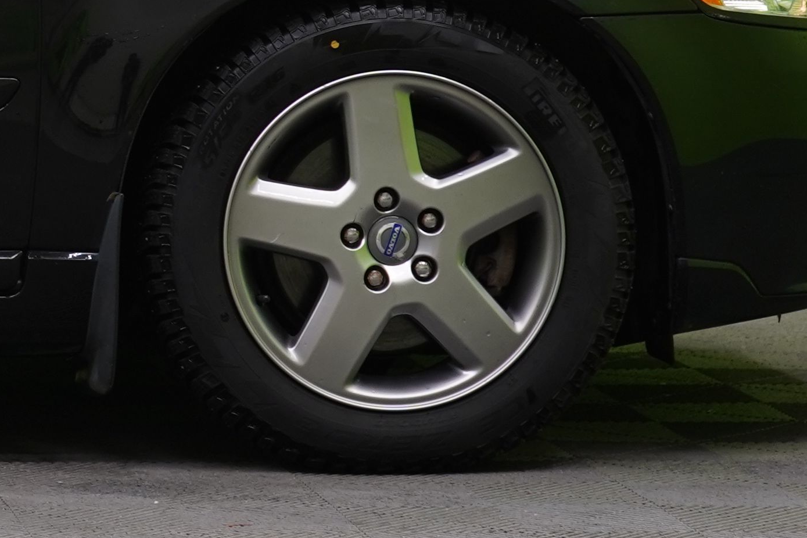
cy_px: -153
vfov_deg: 6.3
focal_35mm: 216
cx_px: -695
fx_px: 4842
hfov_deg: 9.1
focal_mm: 50
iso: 400
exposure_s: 1/25
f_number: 5.6
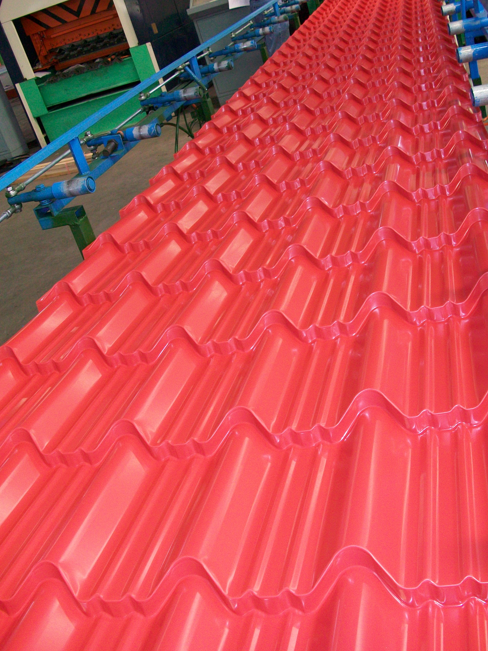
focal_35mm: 36
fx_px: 677
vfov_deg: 51.3
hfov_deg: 39.6
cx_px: 268
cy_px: 314
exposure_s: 1/60
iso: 120
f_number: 2.8
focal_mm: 5.7
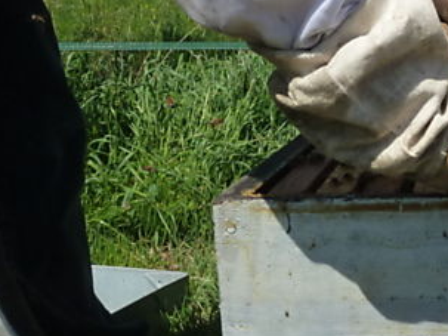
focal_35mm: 66
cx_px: 418
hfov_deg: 28.1
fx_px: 854
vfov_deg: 22.1
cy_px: 231
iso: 125
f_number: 5.6
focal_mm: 4.1
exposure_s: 1/400
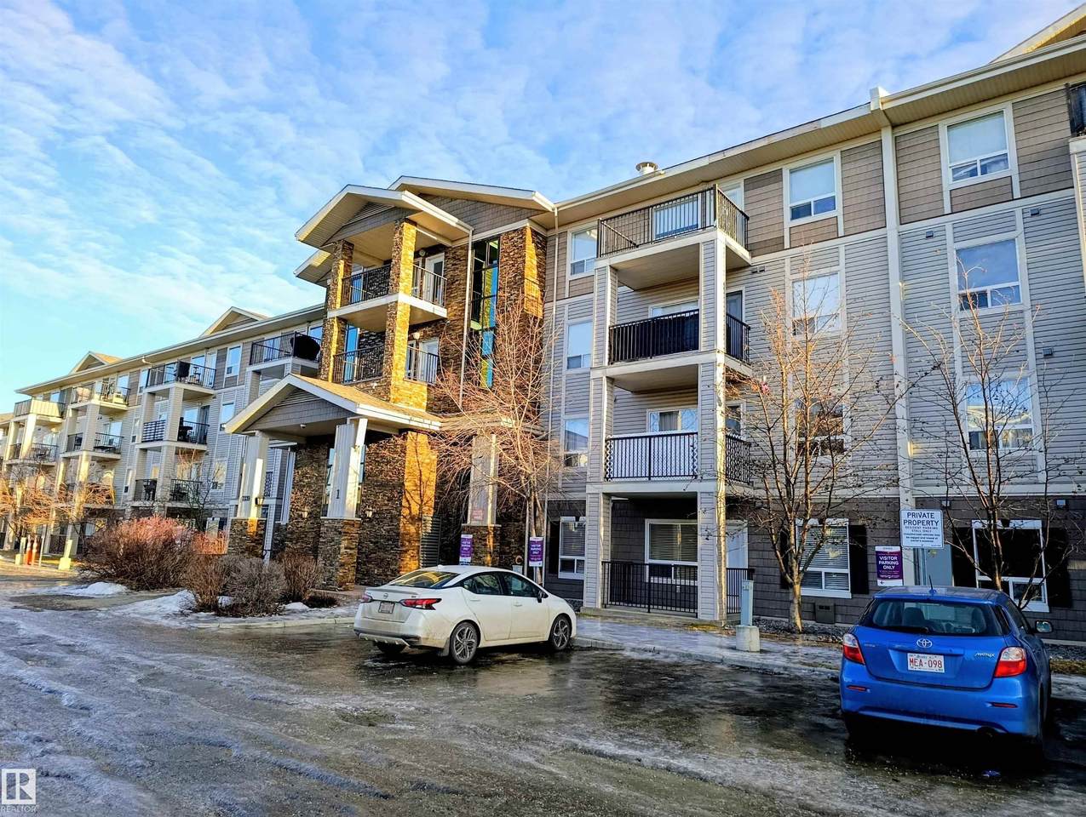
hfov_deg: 73.8
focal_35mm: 23
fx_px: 723
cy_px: 408
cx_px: 543
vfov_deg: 59.0
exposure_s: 1/166
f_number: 1.65
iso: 50
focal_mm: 6.11
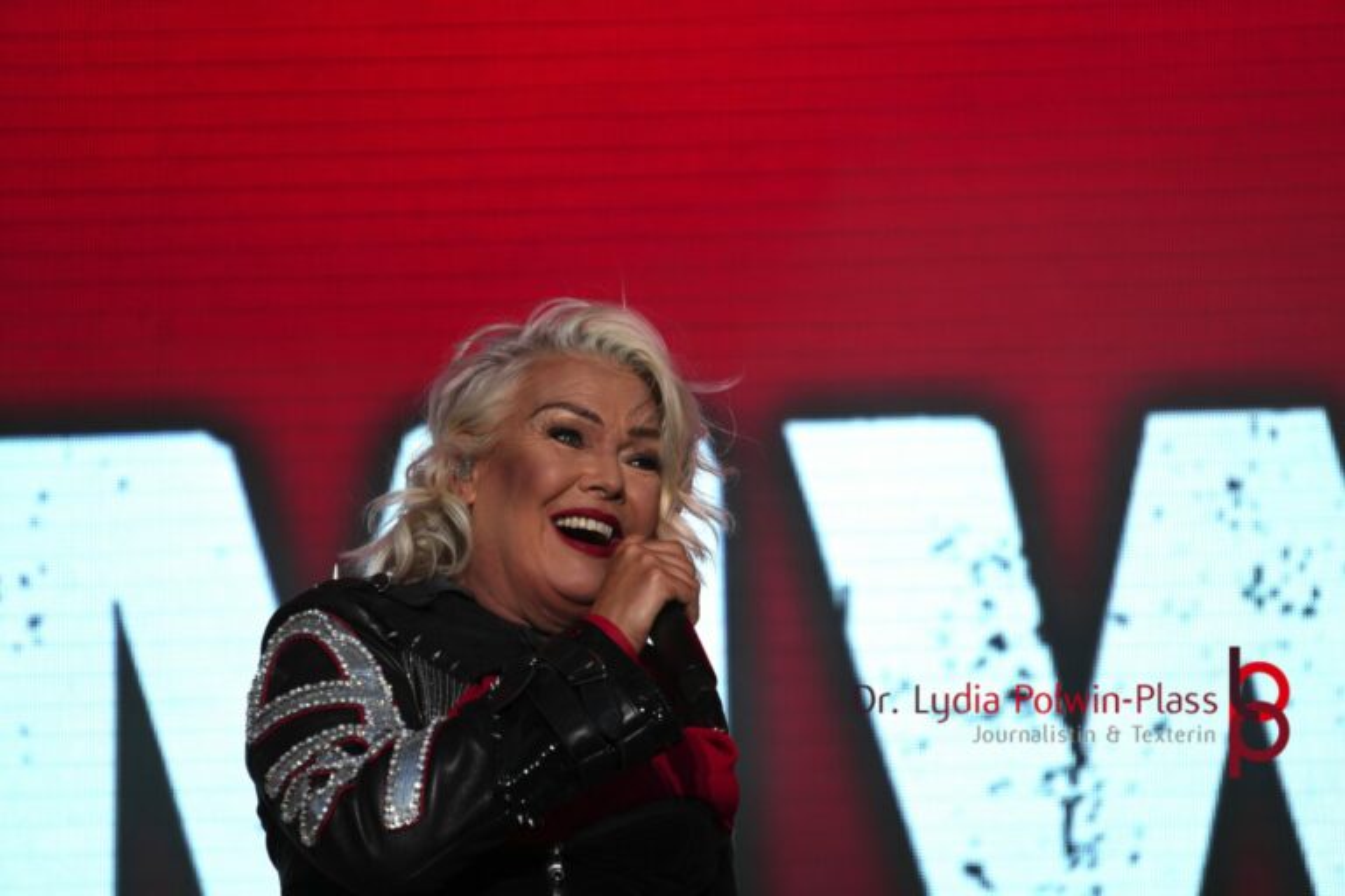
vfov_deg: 5.1
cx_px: 672
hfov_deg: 7.7
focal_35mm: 268
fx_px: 10031
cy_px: 448
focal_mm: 179
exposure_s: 1/320
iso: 250
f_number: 6.3
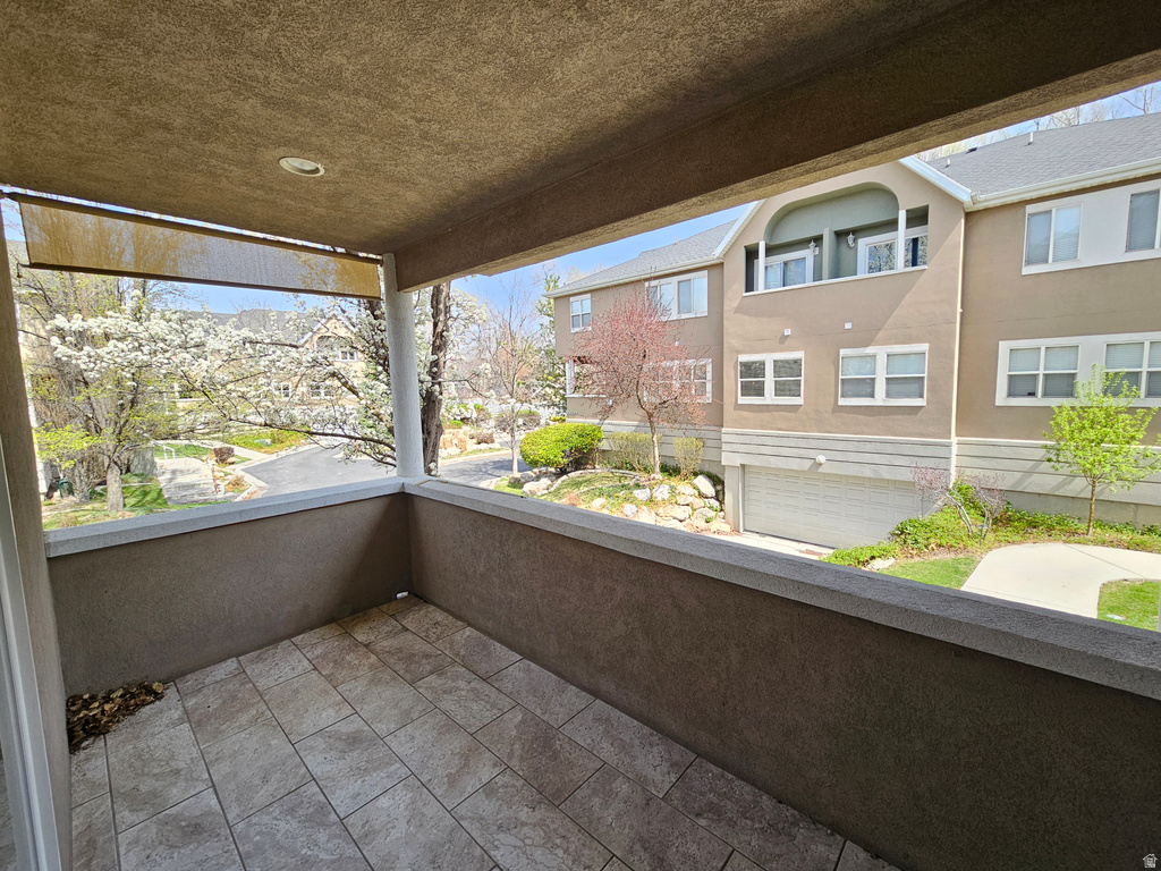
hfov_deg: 106.2
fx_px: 436
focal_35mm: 13
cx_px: 580
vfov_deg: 89.9
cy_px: 436
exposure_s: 1/296
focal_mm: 2.2
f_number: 2.2
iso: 50
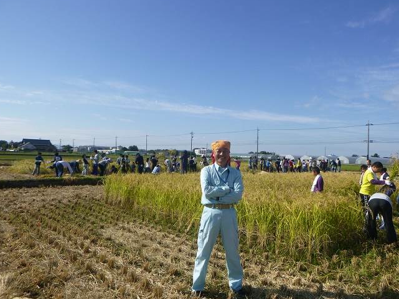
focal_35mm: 27
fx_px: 311
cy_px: 152
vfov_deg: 51.4
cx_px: 206
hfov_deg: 65.3
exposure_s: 1/800
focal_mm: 4.5
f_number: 3.9
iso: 100
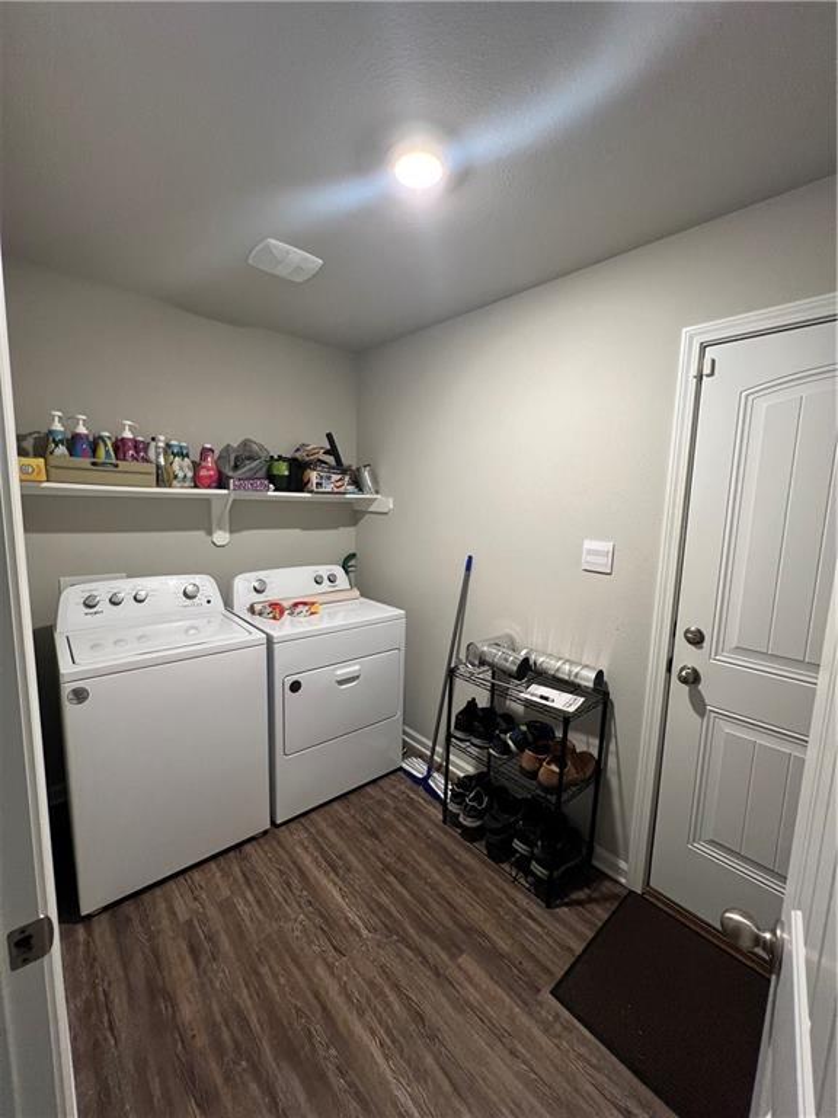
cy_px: 559
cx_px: 419
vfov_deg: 106.2
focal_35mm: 13
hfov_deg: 89.9
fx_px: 420
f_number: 1.8
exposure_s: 1/60
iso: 320
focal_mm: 1.57
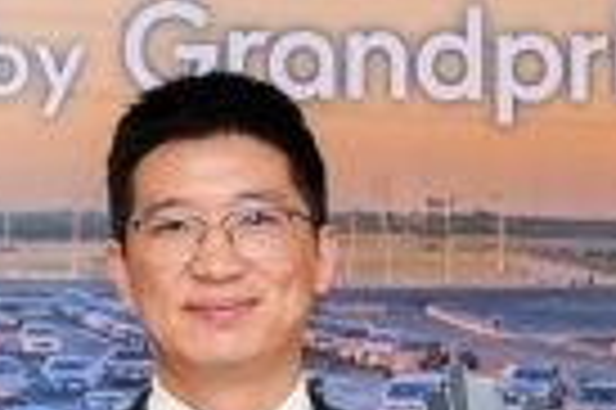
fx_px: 4392
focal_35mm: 257
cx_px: -184
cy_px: 437
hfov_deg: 7.9
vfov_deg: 5.3
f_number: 4
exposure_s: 1/200
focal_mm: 47
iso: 1600
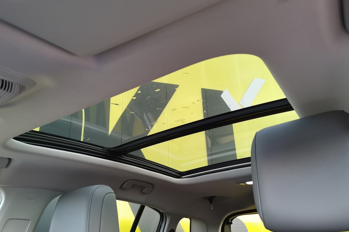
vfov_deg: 44.8
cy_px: 131
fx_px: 281
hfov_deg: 63.7
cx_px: 171
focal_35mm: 29
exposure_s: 1/50
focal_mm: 5.58
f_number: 1.8
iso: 320
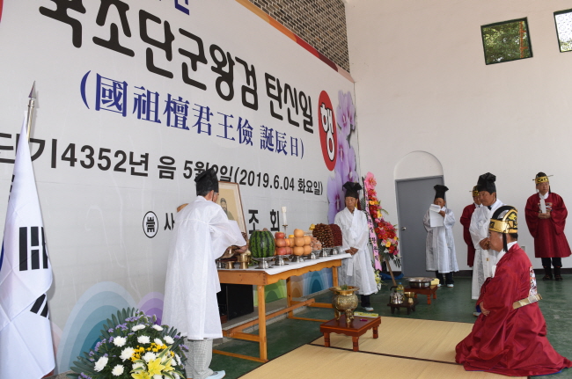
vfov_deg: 53.0
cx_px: 286
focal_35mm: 24
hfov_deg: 73.8
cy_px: 190
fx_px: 381
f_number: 7.1
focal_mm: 24
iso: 400
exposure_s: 1/250
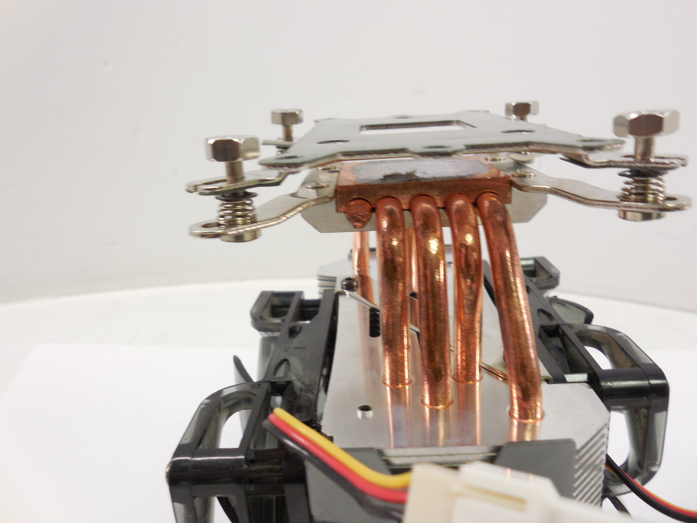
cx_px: 348
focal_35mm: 26
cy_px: 262
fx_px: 524
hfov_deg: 67.3
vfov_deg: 53.1
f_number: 3.5
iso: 200
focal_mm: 4.6
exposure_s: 1/30
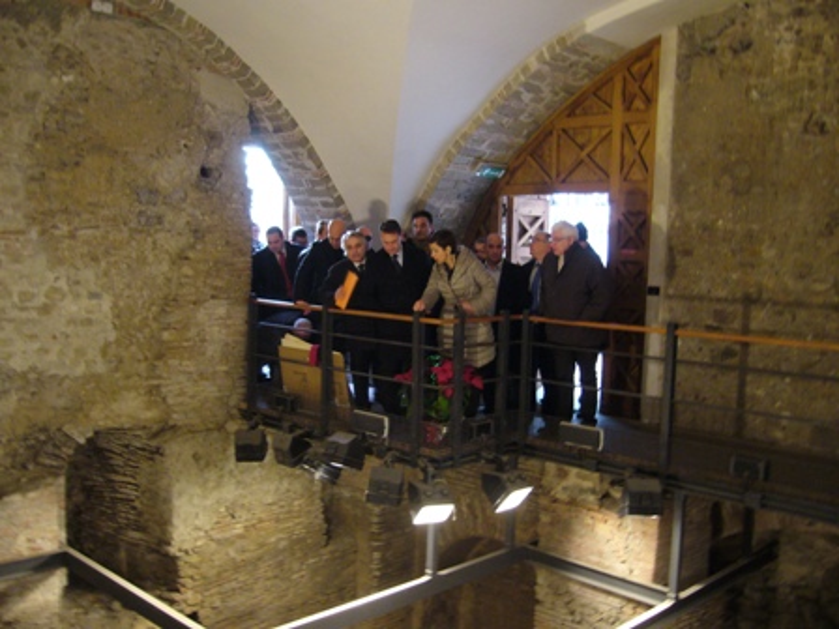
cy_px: 314
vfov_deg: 40.7
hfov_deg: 52.6
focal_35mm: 35
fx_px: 848
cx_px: 420
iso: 200
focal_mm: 5.8
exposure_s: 1/8
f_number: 2.8
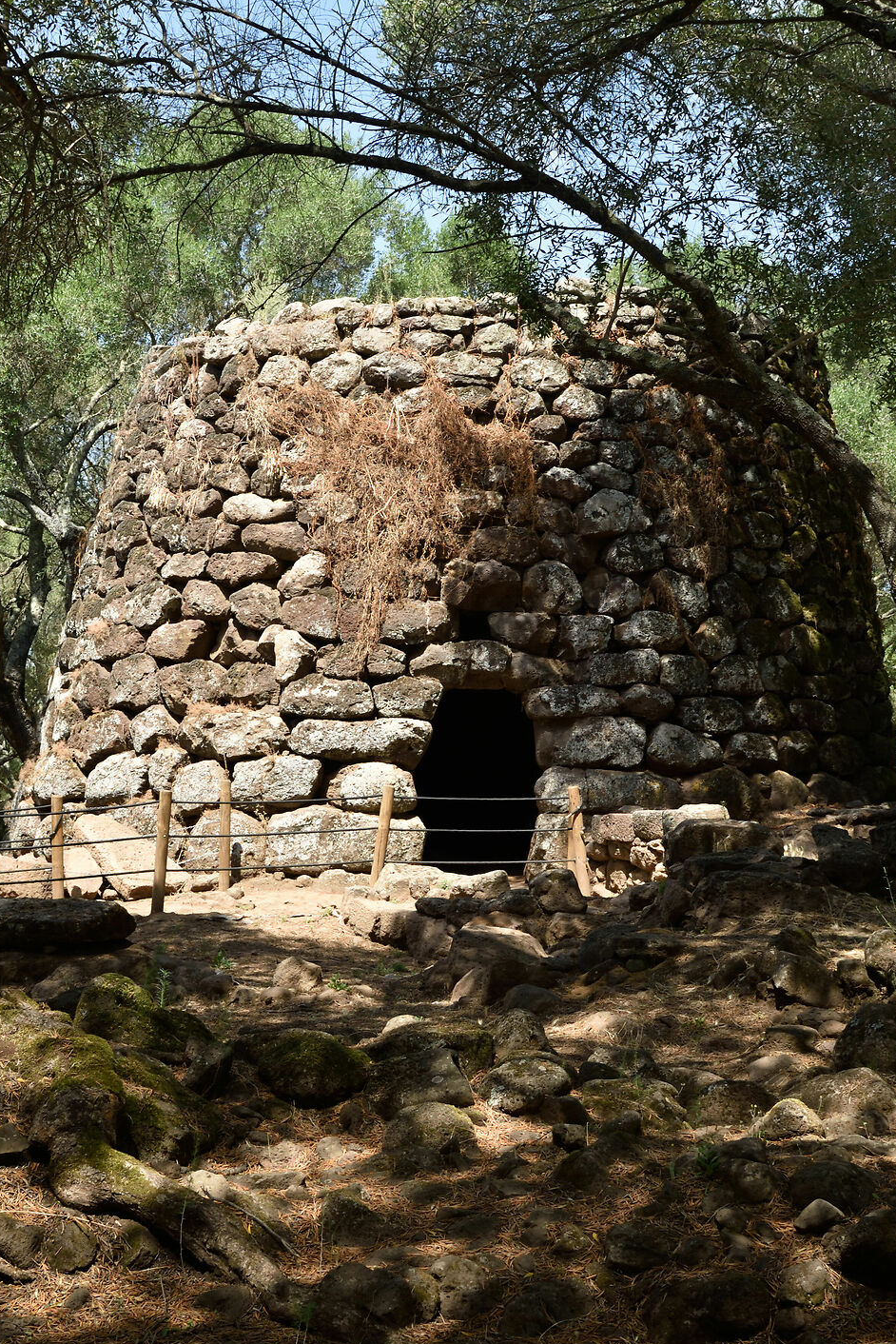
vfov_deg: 38.8
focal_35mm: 51
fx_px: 1903
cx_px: 417
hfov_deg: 26.5
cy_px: 595
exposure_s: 1/160
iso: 200
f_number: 8
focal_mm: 30
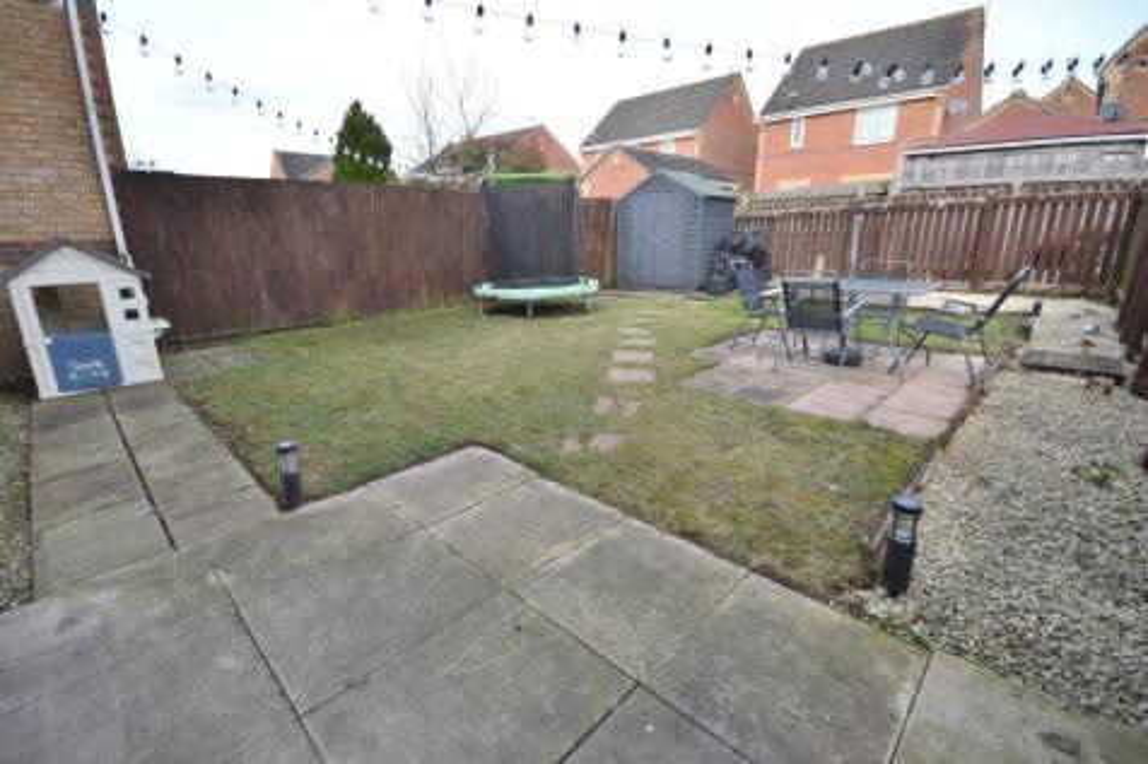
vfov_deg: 77.3
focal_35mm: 15
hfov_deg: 100.4
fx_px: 478
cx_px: 574
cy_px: 382
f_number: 5.6
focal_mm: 10
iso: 100
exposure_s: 1/125
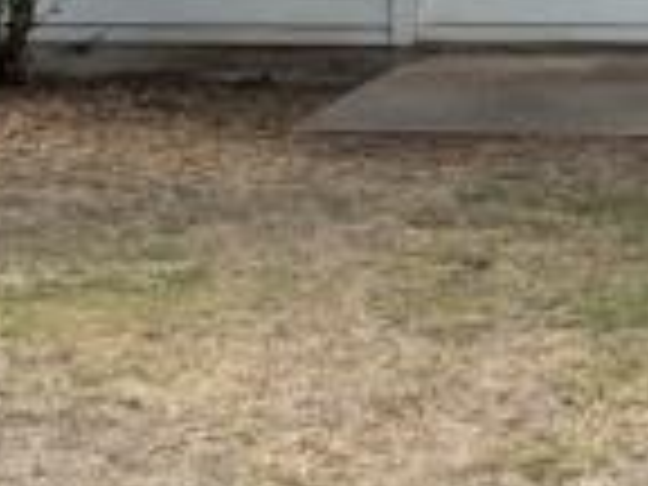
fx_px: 3594
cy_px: -279
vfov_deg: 7.6
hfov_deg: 9.9
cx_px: 1012
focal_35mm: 192
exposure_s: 1/1279
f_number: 1.8
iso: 32
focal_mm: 3
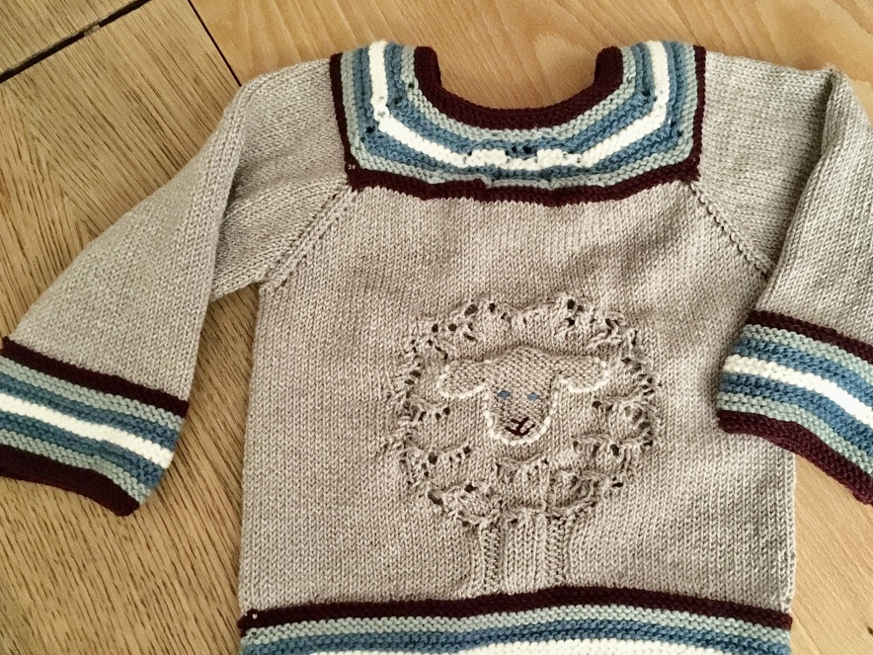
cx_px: 482
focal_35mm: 35
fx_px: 883
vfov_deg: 40.5
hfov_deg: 52.5
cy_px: 388
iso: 320
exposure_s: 1/17
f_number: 2.2
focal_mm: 4.15
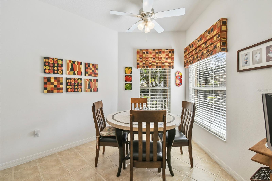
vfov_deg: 77.3
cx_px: 136
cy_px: 90
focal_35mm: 15
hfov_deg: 100.4
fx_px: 113
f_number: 7.1
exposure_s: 1/160
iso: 100
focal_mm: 10
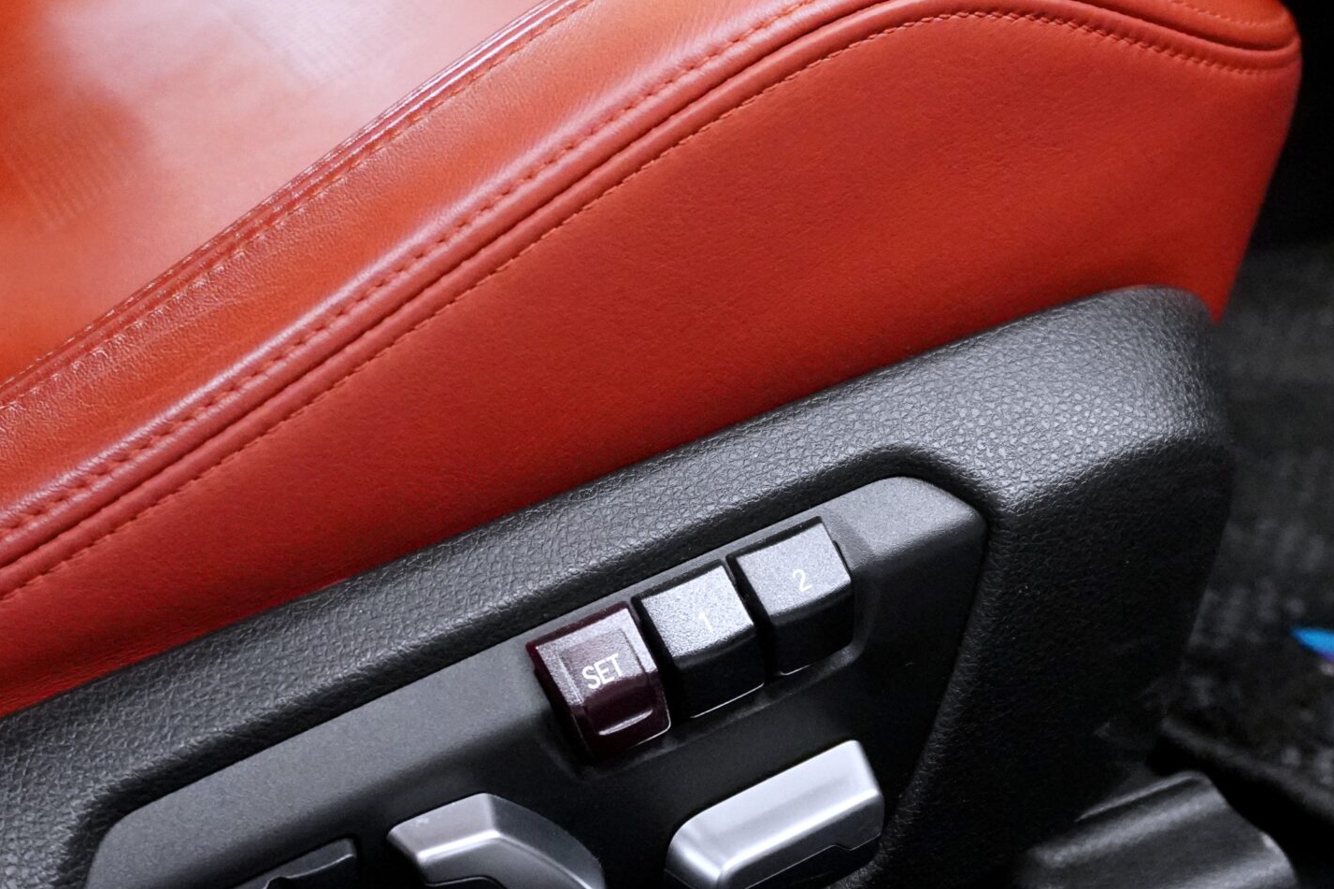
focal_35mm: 62
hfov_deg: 32.4
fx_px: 2293
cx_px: 704
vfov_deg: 21.9
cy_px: 588
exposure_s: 1/125
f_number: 4
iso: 6400
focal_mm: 23
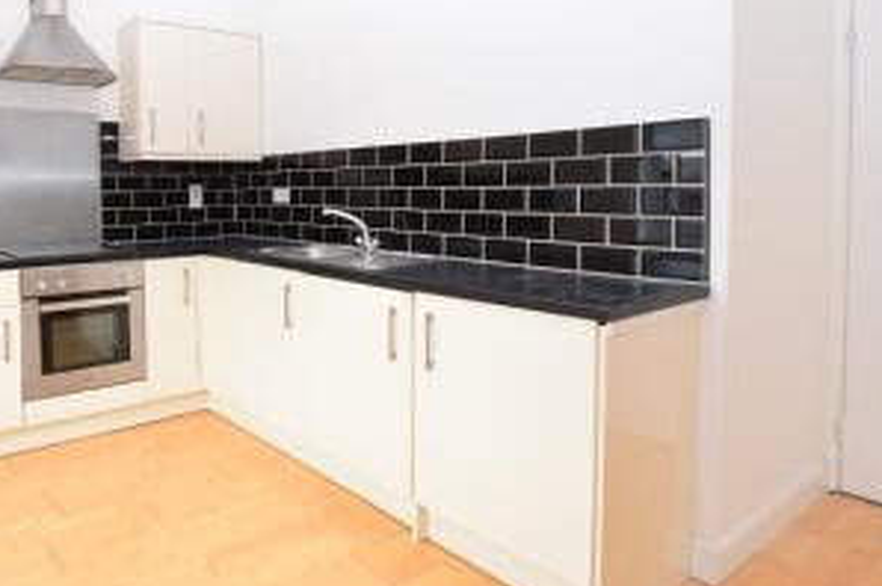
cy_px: 218
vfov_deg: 52.4
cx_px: 249
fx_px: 587
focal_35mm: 24
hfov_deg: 70.1
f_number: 4.5
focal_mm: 10
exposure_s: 1/80
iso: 800
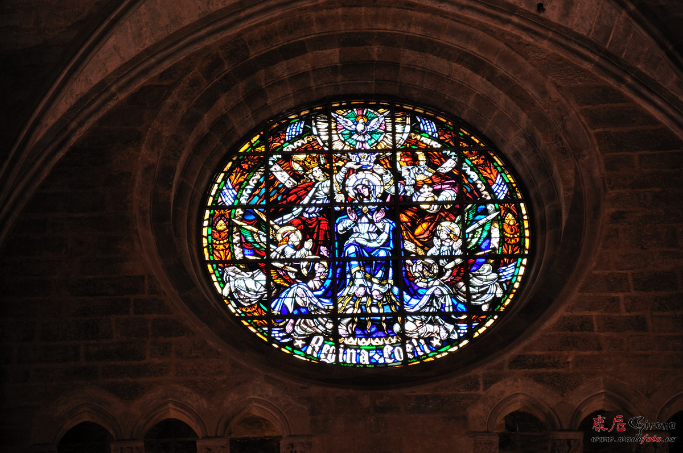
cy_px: 226
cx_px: 342
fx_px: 2416
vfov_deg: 10.7
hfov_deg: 16.1
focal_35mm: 128
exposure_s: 1/15
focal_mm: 85
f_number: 5.6
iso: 200
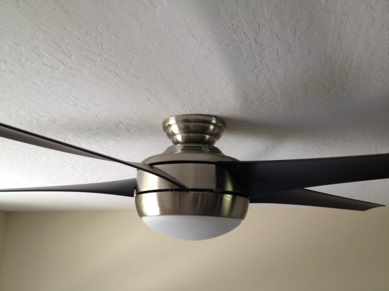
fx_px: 393
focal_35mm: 35
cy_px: 146
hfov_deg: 52.6
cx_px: 194
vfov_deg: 40.7
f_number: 2.4
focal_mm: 4.28
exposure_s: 1/24
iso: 50
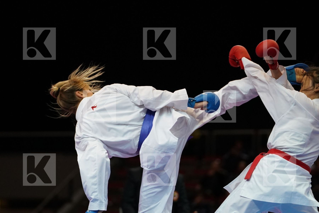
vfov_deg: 6.9
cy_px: 106
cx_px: 160
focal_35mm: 198
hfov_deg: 10.4
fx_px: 1754
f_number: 2.8
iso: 2500
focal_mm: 132
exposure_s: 1/1000
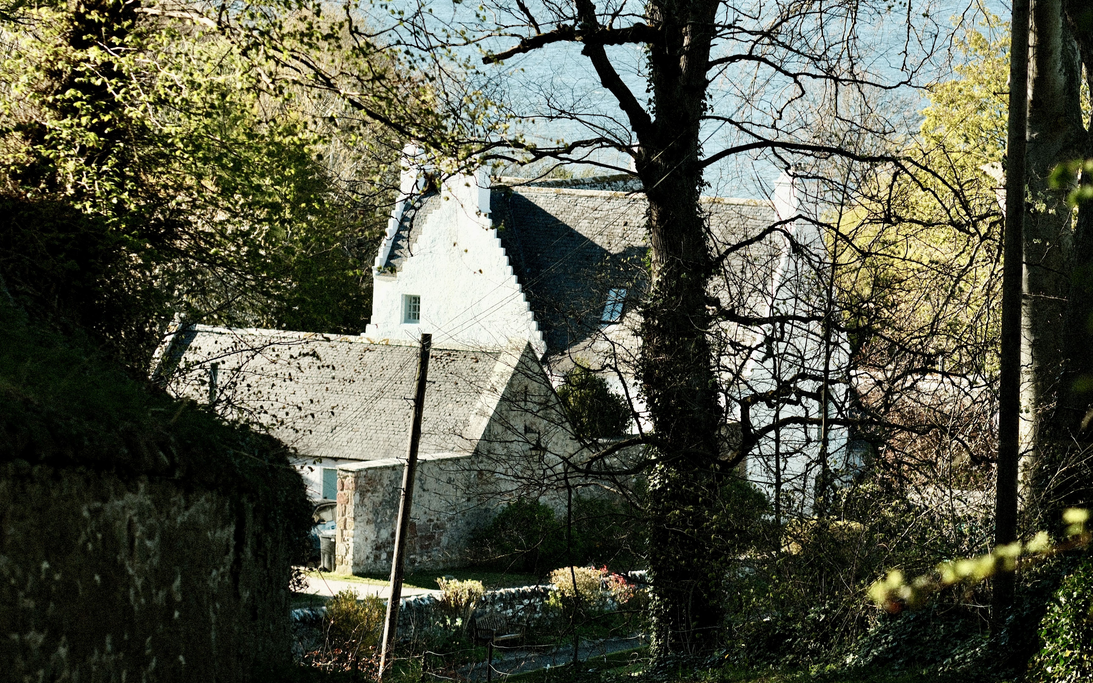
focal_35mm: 205
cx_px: 710
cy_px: 318
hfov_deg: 10.2
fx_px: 6107
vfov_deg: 6.4
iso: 125
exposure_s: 1/420
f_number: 3.2
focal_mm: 90
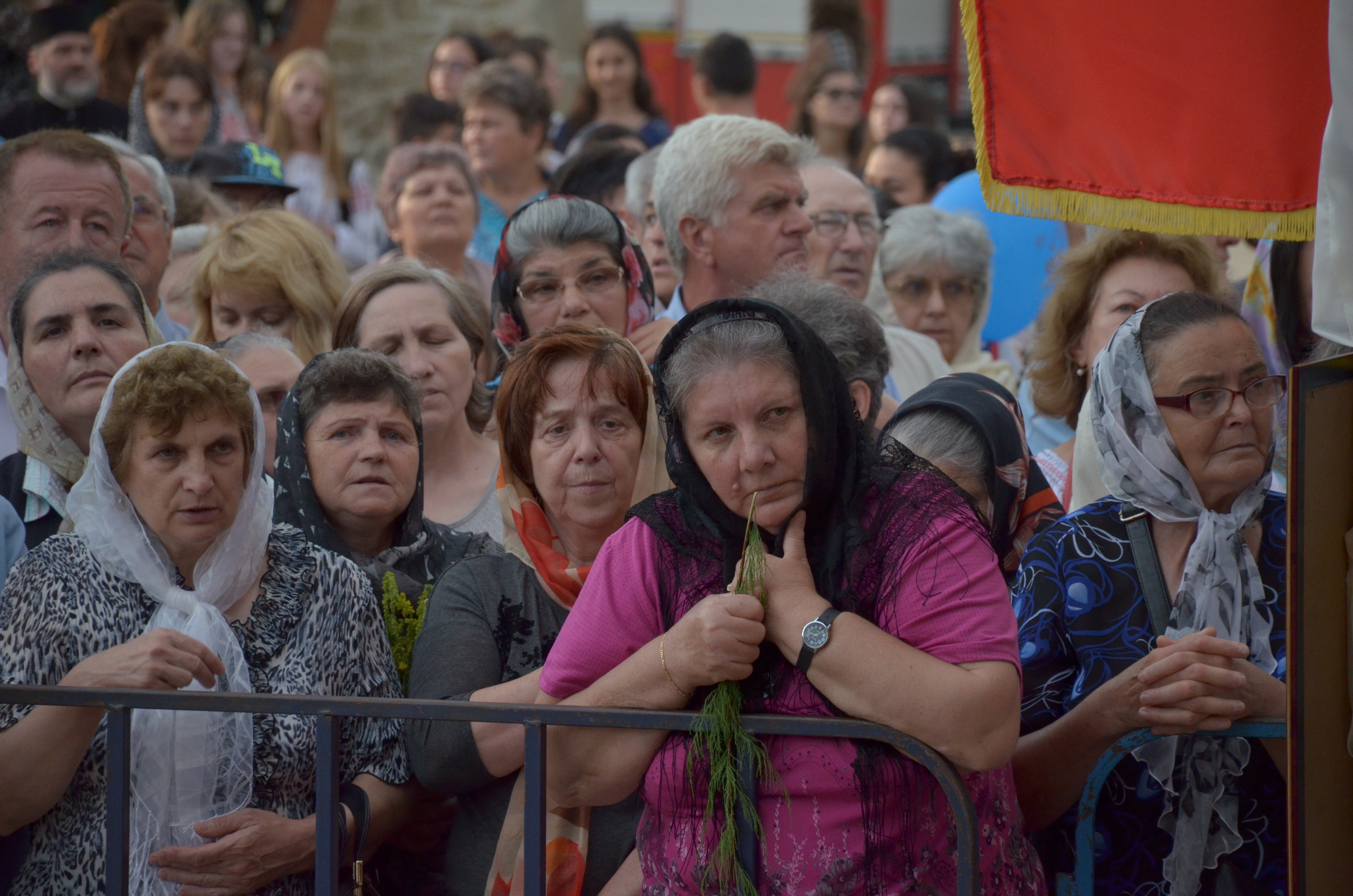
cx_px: 676
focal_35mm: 210
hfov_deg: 9.8
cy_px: 448
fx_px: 7876
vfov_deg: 6.5
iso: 1250
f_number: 5.6
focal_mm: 140
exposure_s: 1/500
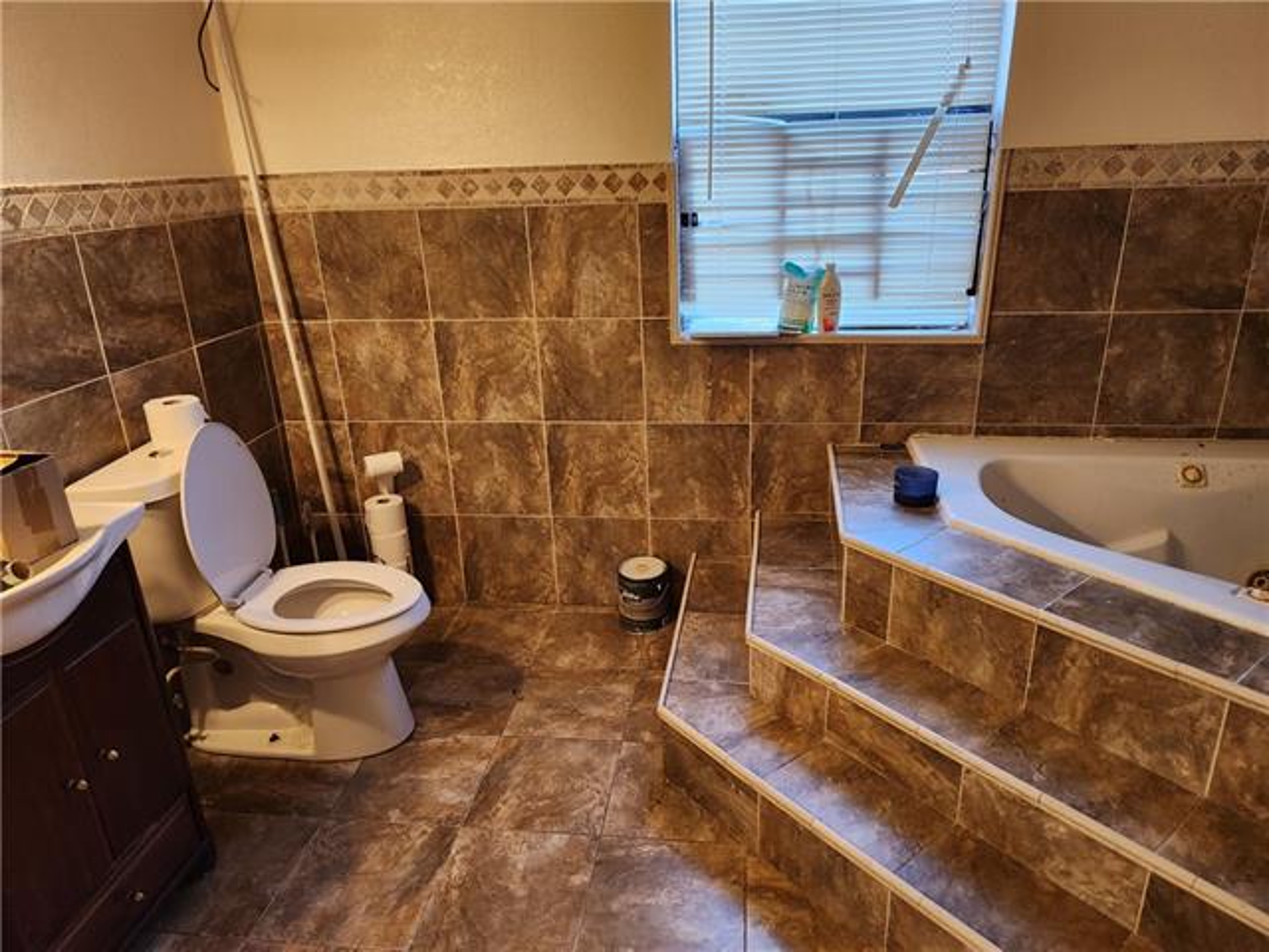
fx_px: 843
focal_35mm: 23
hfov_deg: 73.9
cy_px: 476
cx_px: 634
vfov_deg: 58.9
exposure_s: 1/120
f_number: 1.8
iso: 320
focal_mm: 5.4
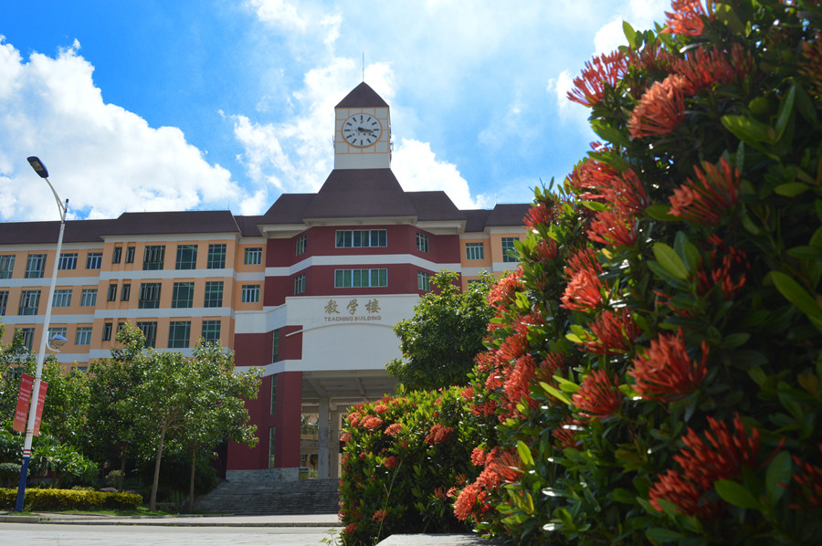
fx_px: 616
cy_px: 273
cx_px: 411
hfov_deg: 67.4
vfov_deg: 47.8
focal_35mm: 27
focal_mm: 18
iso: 200
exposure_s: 1/640
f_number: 9
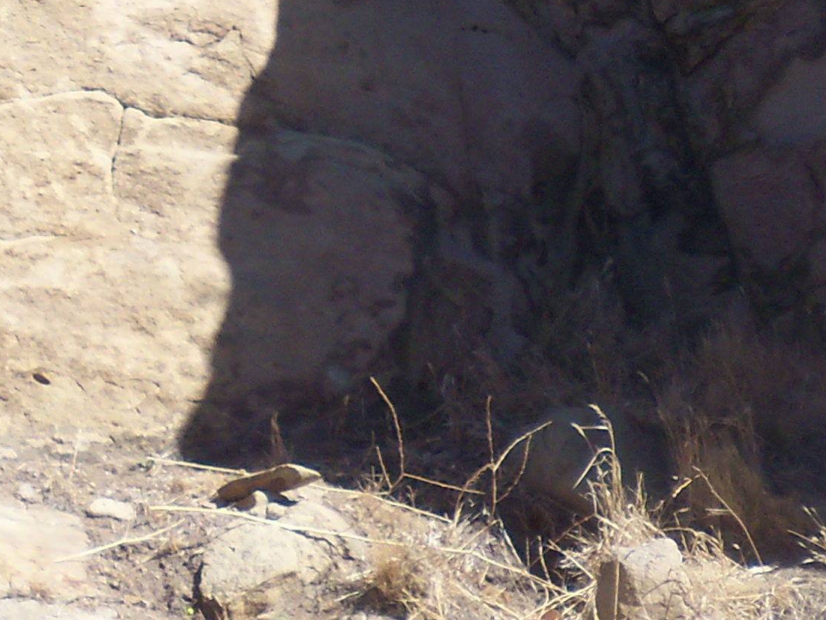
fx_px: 3007
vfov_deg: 11.6
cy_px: 3
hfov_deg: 14.9
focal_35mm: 126
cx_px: -292
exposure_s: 1/640
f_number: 3.5
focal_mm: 6.3
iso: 80
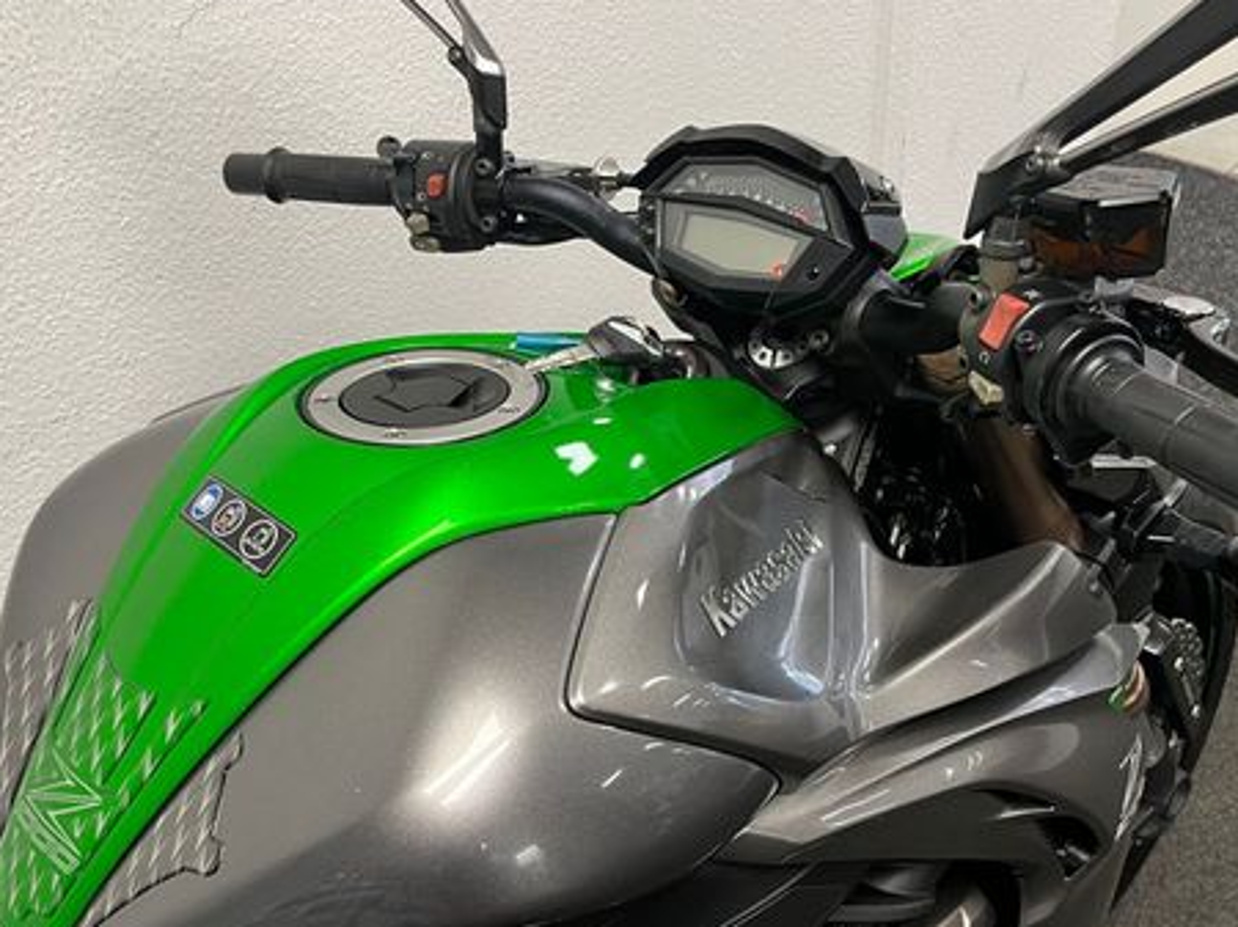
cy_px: 506
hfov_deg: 50.2
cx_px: 605
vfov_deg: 38.6
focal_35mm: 37
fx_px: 1323
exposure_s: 1/50
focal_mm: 5.1
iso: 100
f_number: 1.6
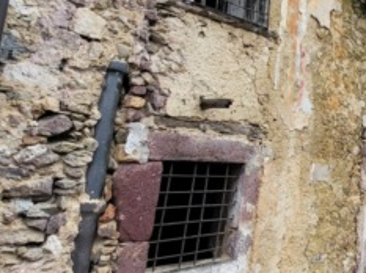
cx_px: 394
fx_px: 401
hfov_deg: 40.5
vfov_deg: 37.2
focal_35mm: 38
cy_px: 91
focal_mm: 1.74
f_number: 2.2
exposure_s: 1/100
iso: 50
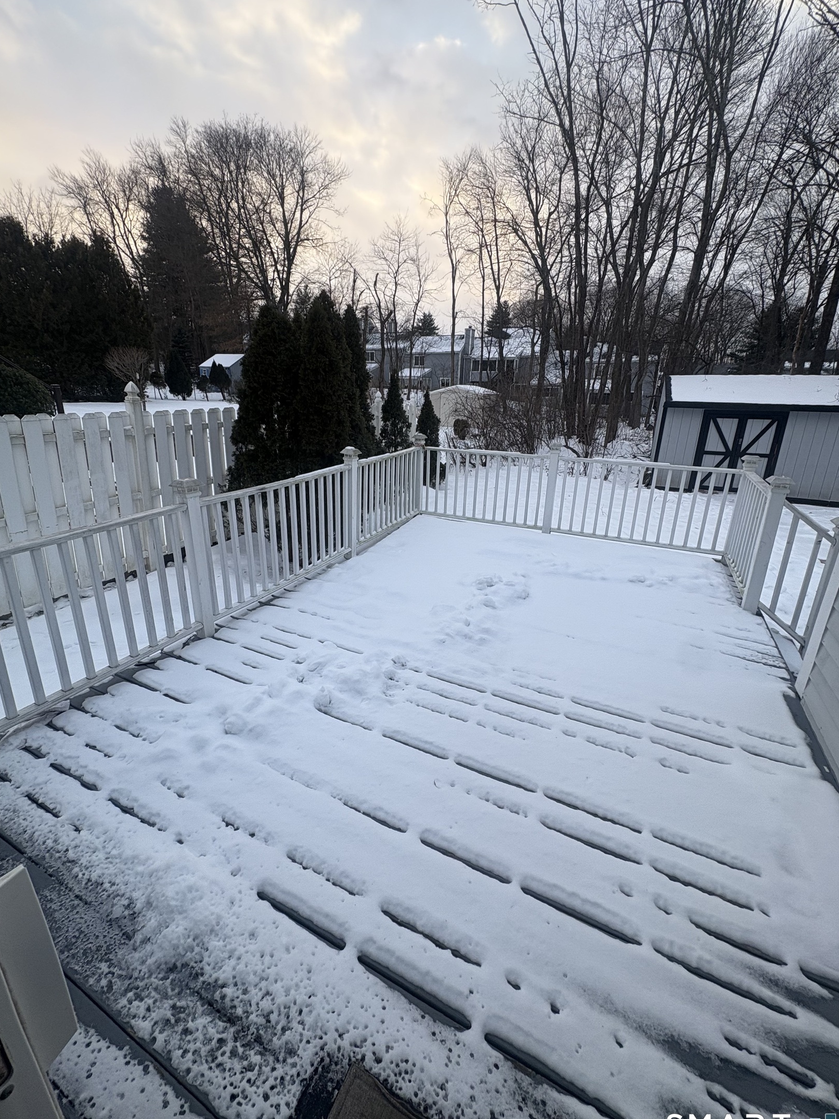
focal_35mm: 15
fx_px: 485
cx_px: 398
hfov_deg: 81.7
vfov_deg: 98.2
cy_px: 549
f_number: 2.2
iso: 40
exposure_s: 1/177
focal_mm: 2.22
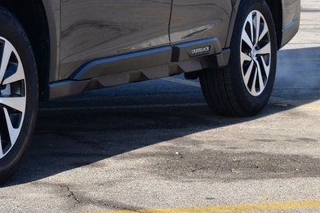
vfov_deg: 9.6
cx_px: -84
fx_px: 1253
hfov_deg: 14.0
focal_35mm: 141
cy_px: -14
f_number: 10
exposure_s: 1/250
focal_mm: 36
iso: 400
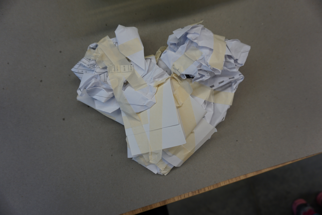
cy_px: 108
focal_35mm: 24
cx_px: 161
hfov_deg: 73.7
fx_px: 215
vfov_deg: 53.1
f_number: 4
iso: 100
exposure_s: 1/60
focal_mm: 16
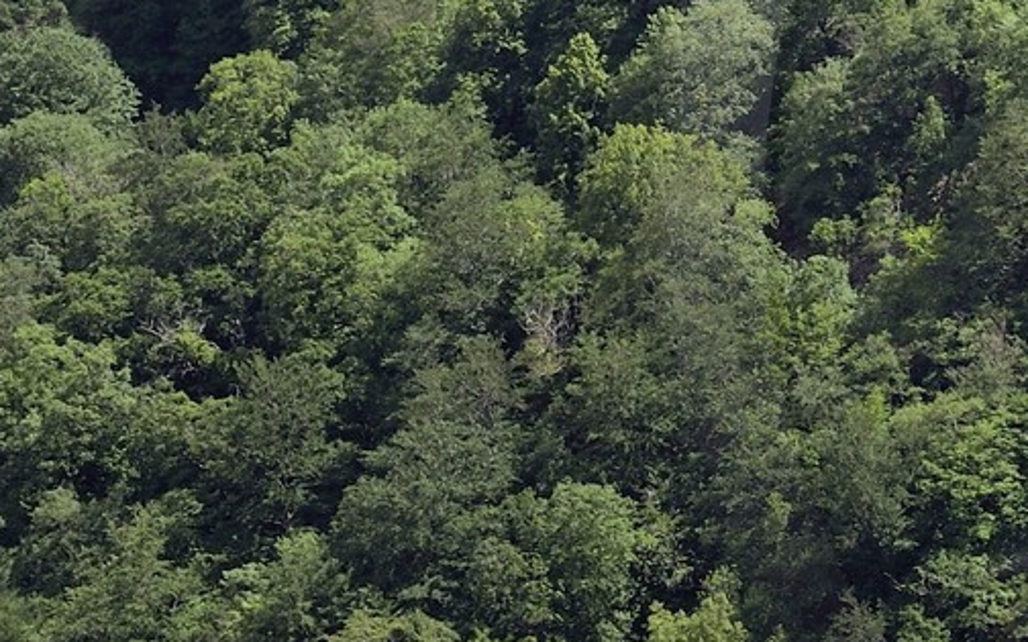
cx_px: 1609
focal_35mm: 447
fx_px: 12523
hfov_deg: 4.7
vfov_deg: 2.9
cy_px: 215
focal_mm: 92
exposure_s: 1/320
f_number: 13
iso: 400
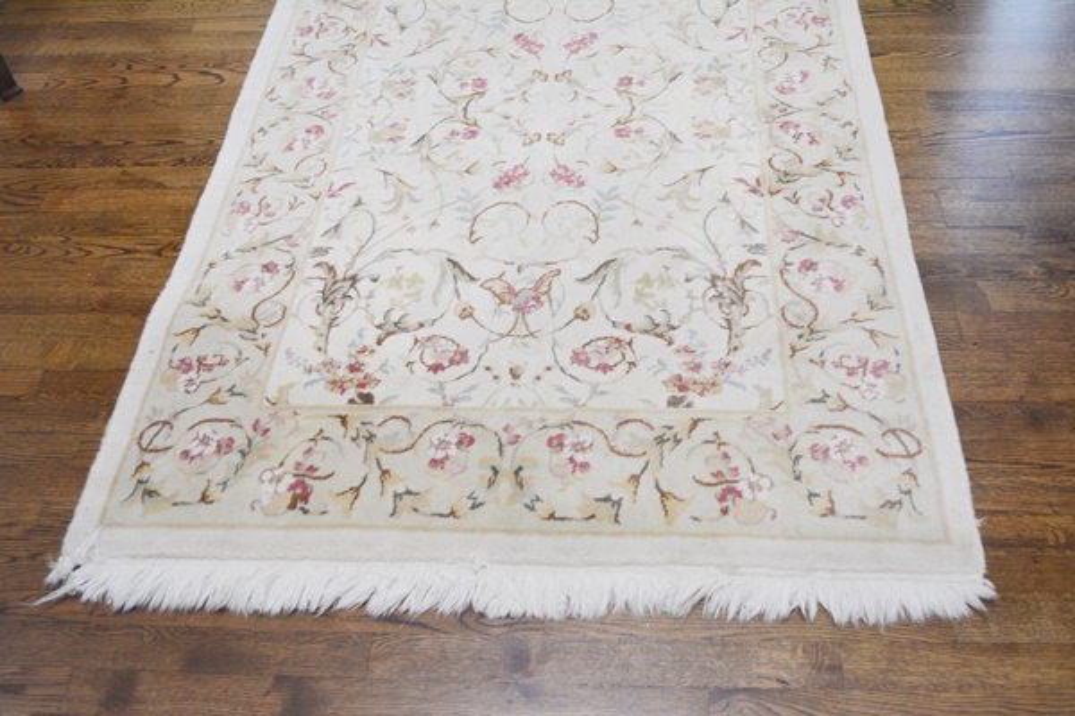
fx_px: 1075
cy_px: 358
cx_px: 538
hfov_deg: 53.1
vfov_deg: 36.9
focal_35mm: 36
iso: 640
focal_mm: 24
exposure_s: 1/60
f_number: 4
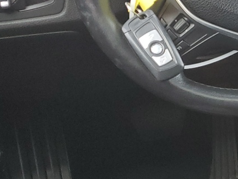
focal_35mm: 97
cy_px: 123
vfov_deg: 15.2
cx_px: 335
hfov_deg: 18.4
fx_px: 667
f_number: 1.5
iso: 74
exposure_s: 1/60.2
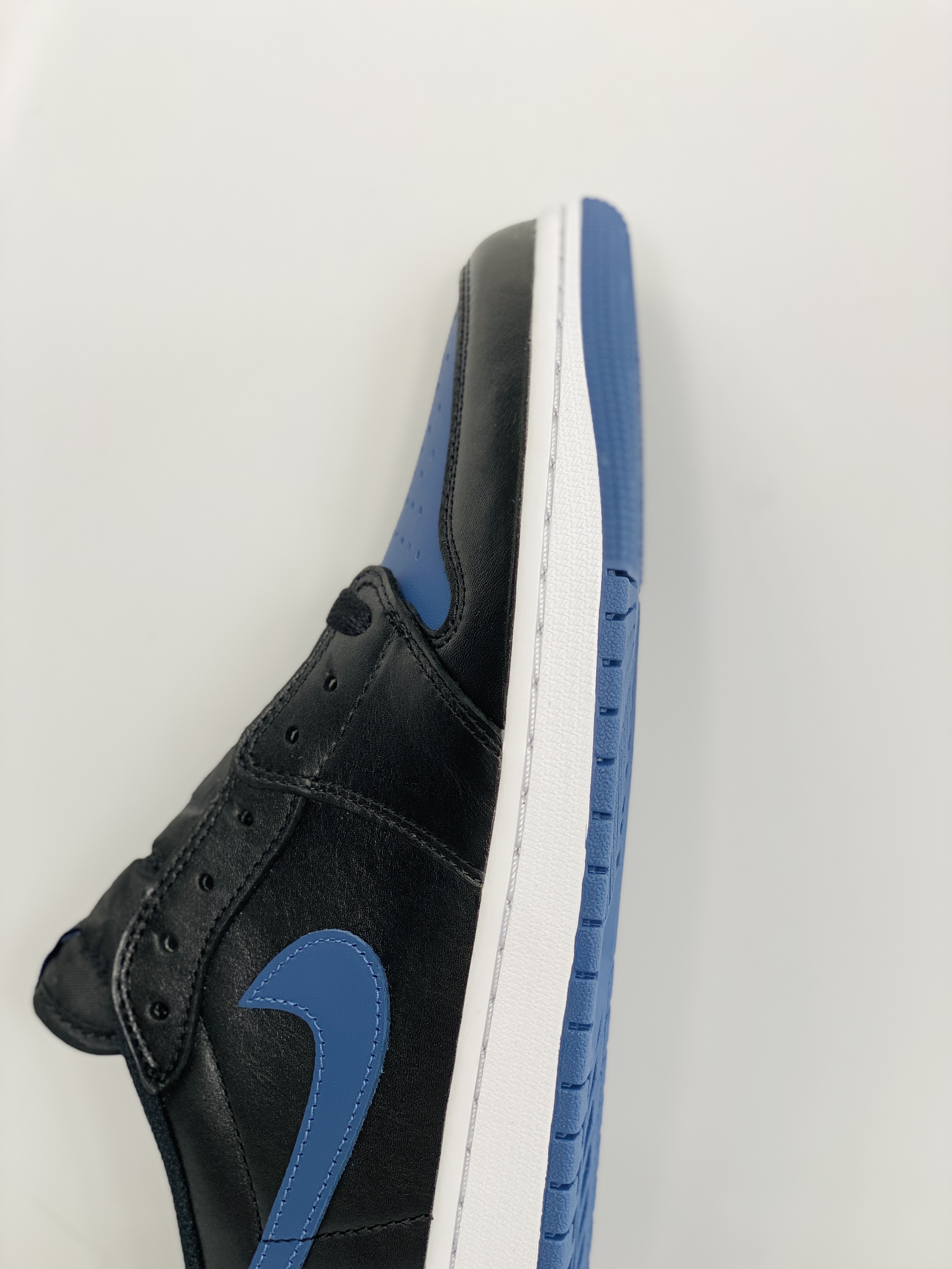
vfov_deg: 36.8
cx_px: 476
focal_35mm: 52
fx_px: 1907
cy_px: 634
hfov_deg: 28.0
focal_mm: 6
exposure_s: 1/100
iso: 50
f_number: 2
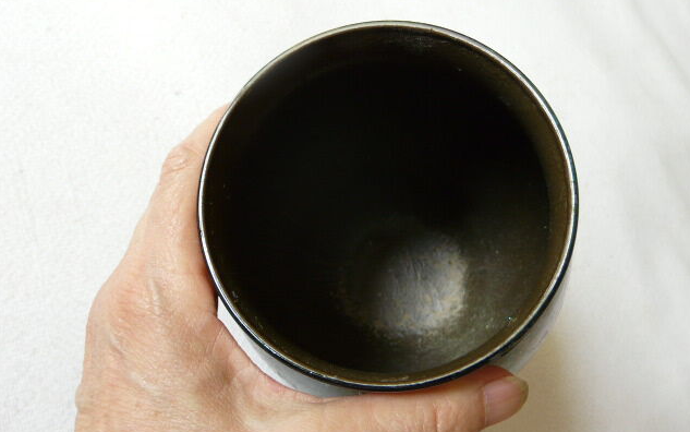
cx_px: 346
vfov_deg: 41.8
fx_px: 564
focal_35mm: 30
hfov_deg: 62.9
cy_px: 185
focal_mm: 4.6
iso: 125
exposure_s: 1/30
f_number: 2.8
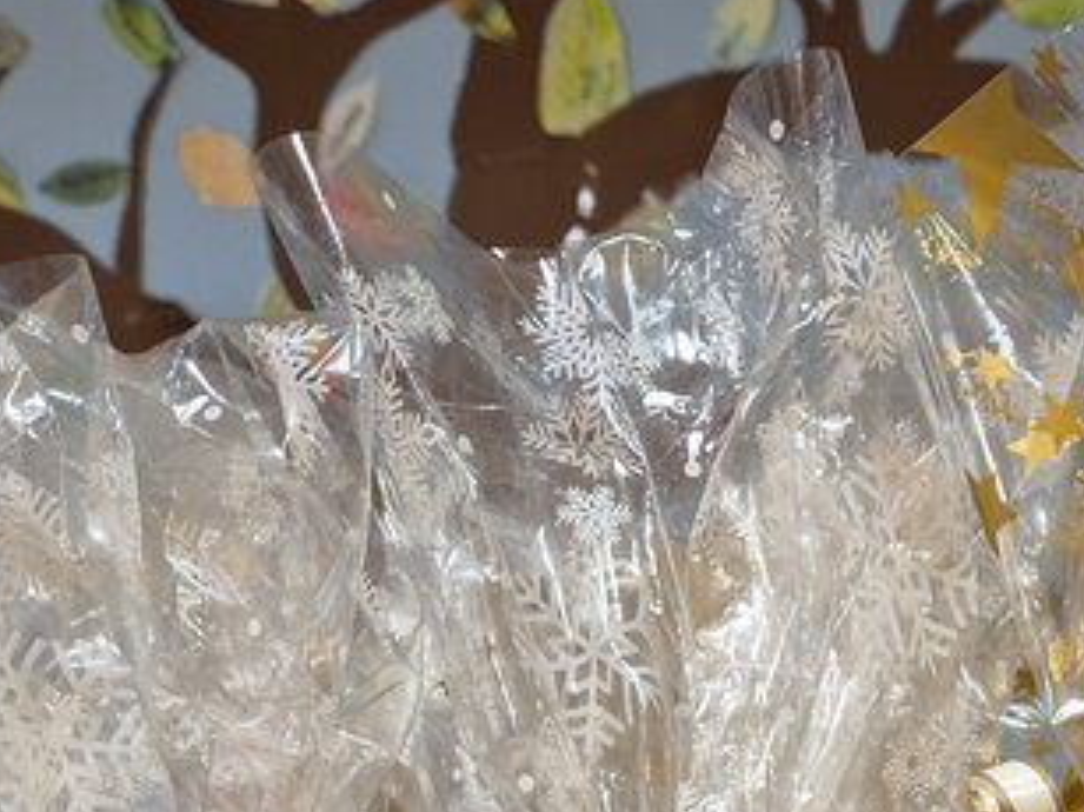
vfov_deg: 17.5
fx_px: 2348
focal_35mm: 75
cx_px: 1271
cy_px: 1246
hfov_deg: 23.9
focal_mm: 5.4
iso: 320
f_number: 1.8
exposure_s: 1/100
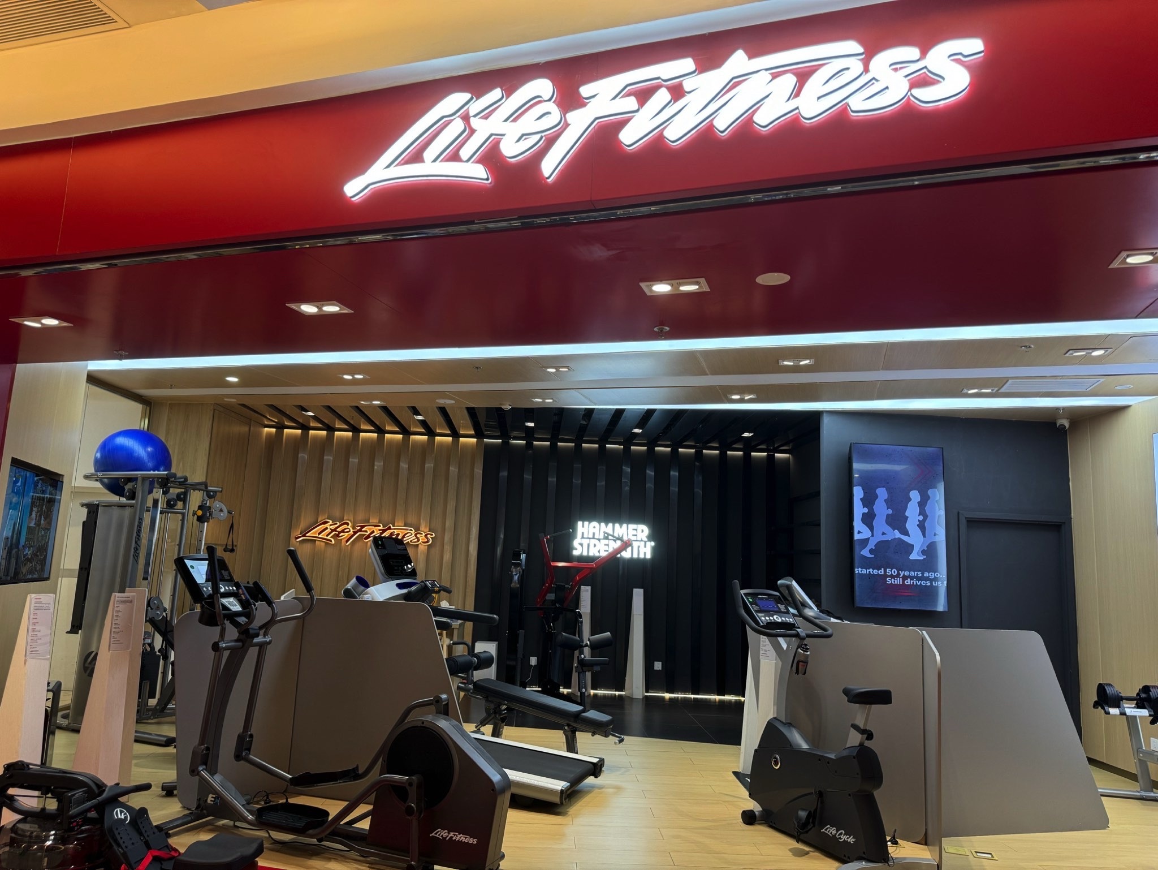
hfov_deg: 71.6
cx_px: 579
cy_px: 435
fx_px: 803
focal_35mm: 24
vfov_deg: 56.9
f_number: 1.78
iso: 125
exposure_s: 1/100
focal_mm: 6.76
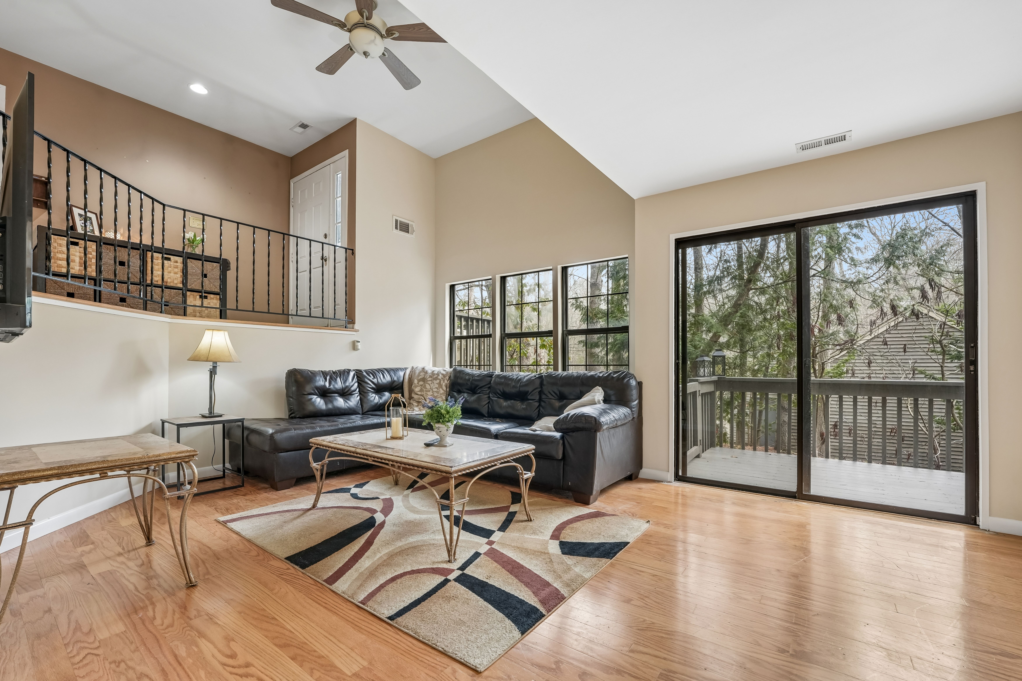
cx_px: 511
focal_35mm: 14
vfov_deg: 81.2
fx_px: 397
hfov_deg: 104.3
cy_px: 340
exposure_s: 1/20
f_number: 8
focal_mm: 14
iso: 400
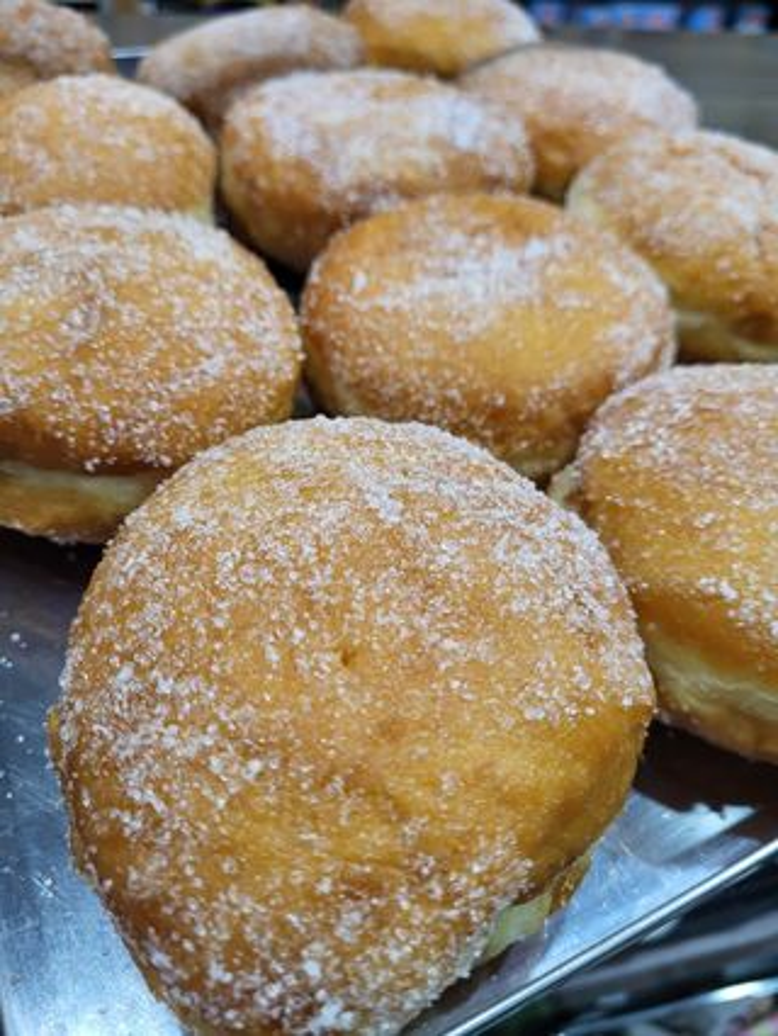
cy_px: 518
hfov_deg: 53.1
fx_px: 778
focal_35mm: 26
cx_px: 389
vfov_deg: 67.3
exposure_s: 1/50
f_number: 1.8
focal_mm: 5.4
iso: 160
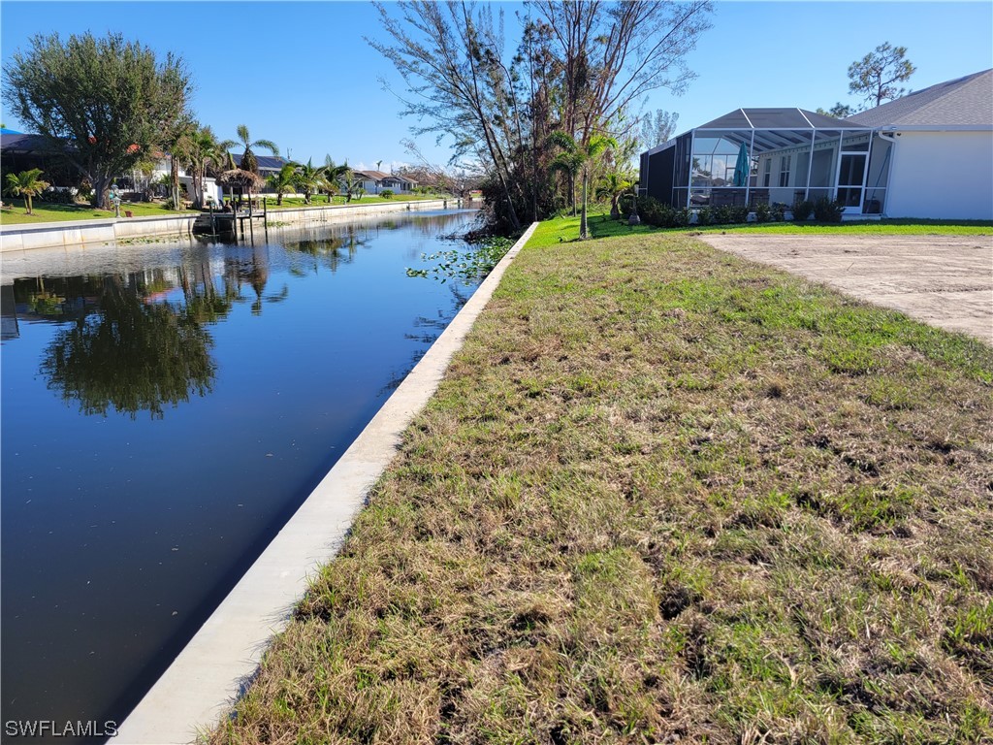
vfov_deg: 53.1
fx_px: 746
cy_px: 372
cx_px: 496
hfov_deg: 67.3
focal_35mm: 26
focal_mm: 5.4
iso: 40
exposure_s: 1/1879
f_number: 1.8
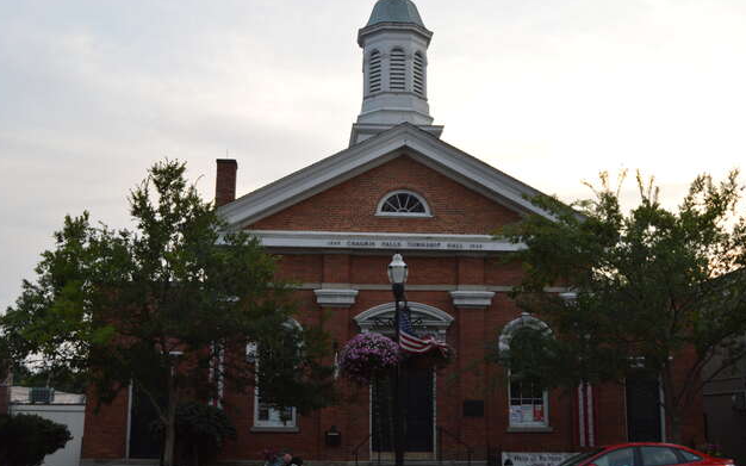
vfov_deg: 28.5
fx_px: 915
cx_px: 388
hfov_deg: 44.4
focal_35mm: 45
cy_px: 187
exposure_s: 1/100
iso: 400
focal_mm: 24
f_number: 5
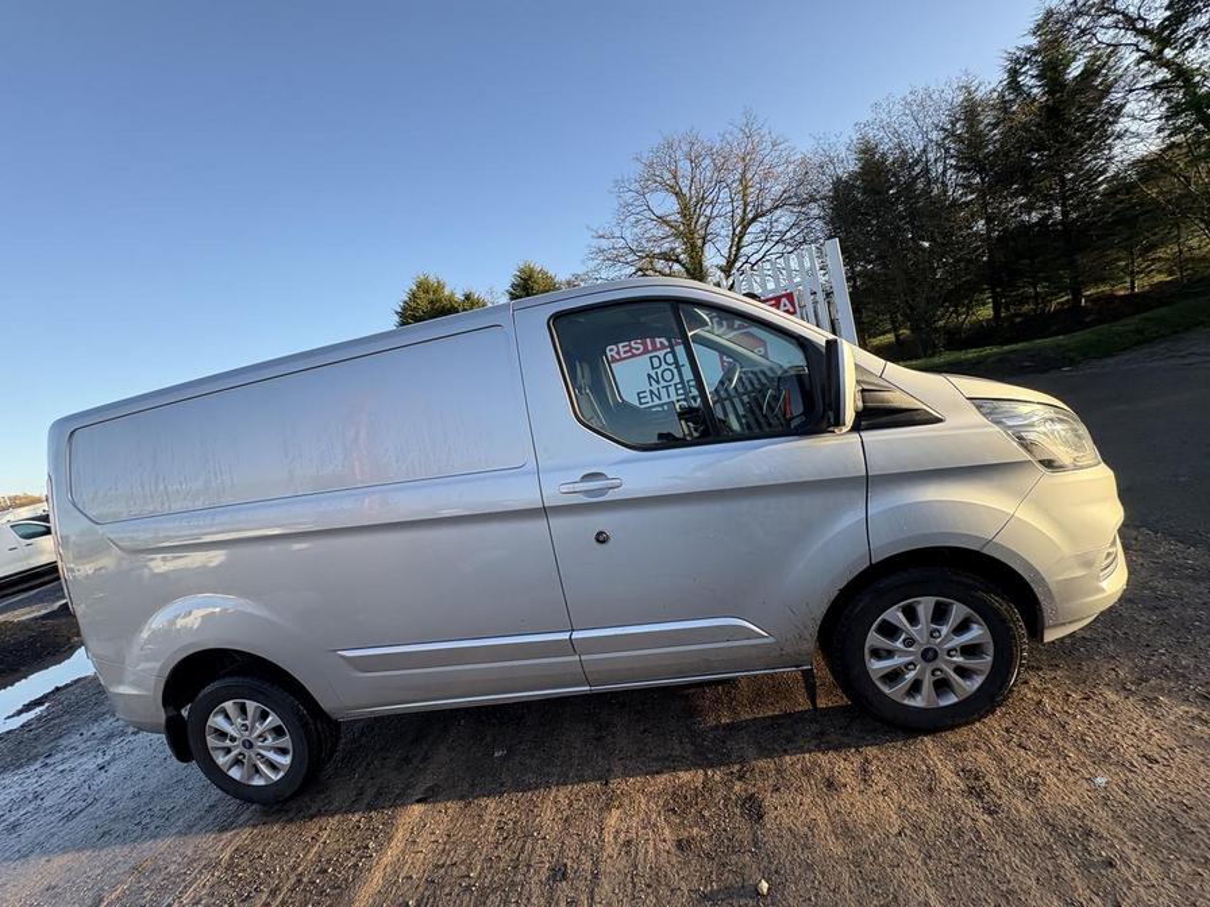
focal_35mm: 14
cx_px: 605
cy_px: 454
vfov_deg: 85.7
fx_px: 489
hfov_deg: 102.1
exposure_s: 1/361
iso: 50
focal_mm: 2.22
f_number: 2.2
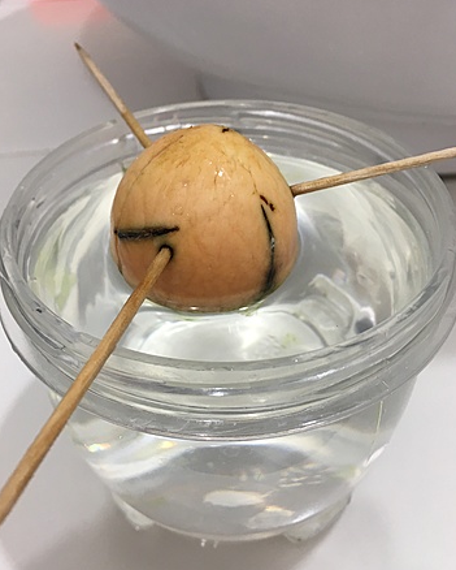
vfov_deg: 57.1
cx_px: 230
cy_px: 303
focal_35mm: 31
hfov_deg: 47.2
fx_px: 522
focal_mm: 4.15
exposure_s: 1/30
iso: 50
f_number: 2.2
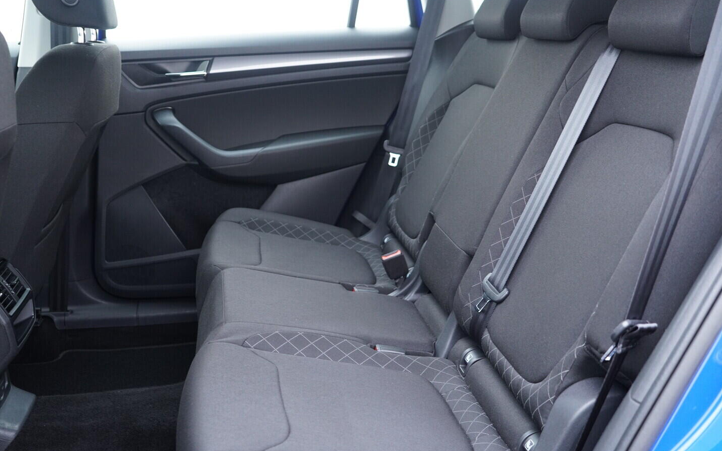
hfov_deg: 52.8
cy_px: 228
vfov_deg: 34.4
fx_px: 728
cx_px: 364
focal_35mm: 37
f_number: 2.8
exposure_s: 1/40
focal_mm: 24
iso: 800
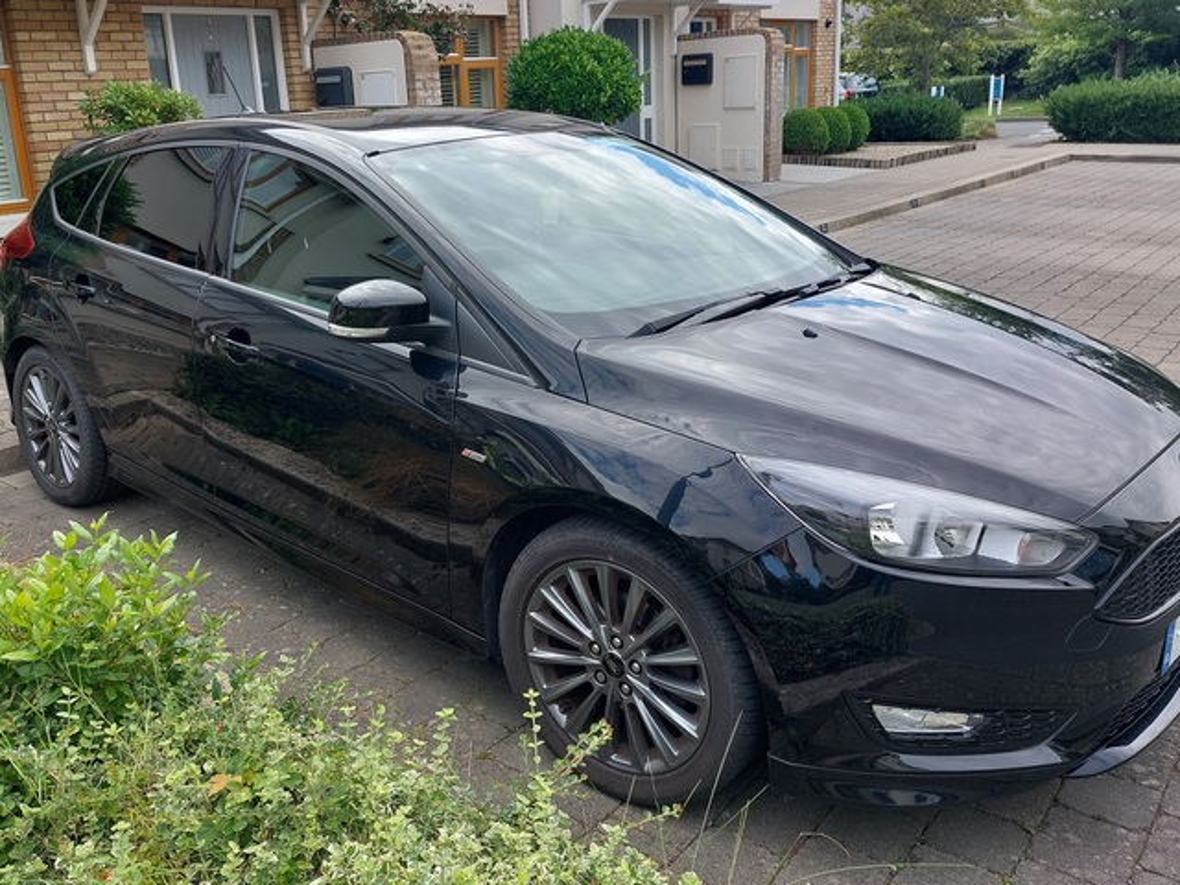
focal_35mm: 25
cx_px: 590
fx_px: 852
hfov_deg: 69.4
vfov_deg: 54.9
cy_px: 442
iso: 25
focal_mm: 5.23
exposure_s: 1/370
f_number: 1.8
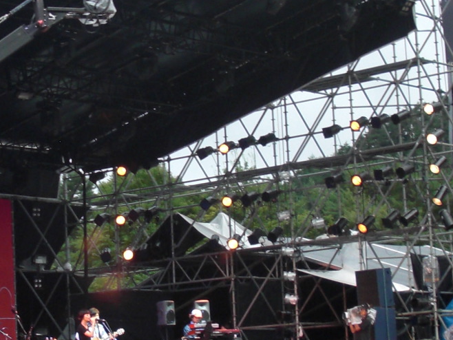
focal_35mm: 126
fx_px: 1649
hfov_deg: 15.5
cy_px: 111
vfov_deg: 11.8
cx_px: 72
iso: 100
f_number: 2.8
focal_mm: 6.3
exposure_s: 1/60
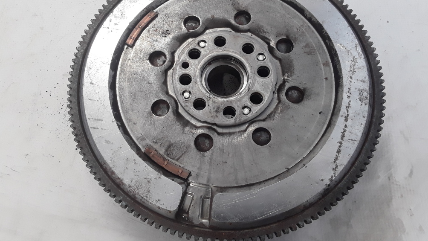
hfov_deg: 64.3
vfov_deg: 38.9
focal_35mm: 30
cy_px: 104
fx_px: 341
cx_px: 214
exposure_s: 1/33
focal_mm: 2.91
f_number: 1.9
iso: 80
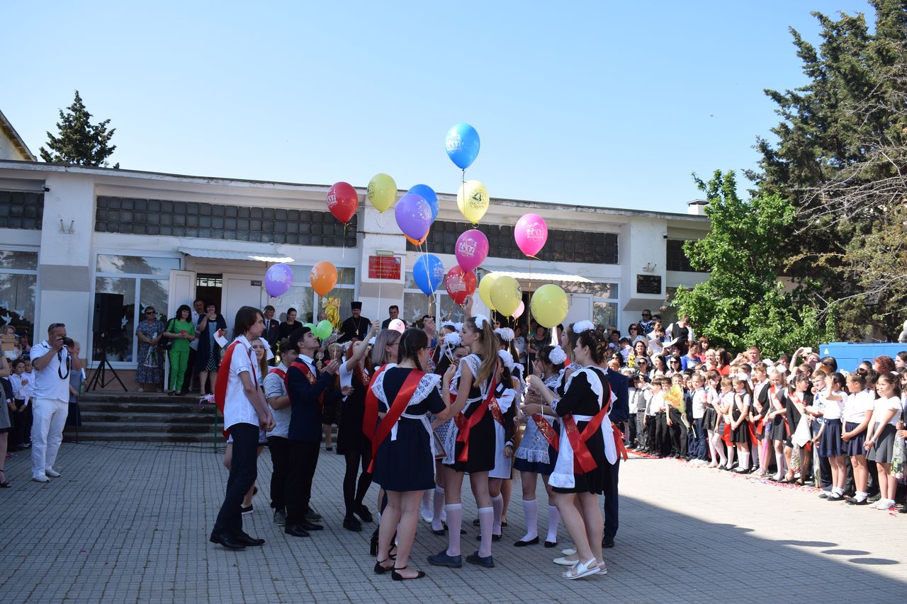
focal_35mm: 36
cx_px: 454
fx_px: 907
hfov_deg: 53.1
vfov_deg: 36.9
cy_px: 302
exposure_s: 1/200
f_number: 7.1
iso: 100
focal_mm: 24
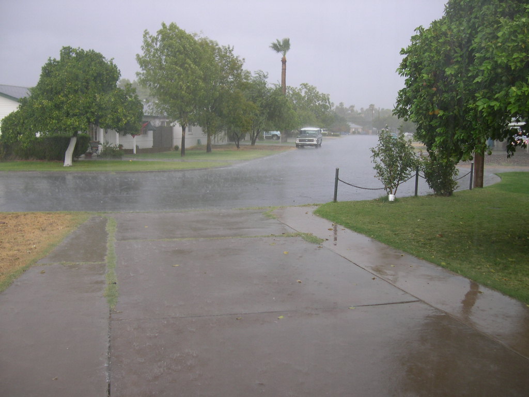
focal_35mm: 38
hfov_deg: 49.0
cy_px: 198
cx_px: 264
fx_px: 581
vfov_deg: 37.7
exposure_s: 1/16.5
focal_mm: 8
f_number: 2.8
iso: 100
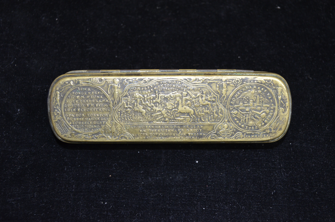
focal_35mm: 48
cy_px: 111
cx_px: 168
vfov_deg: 28.0
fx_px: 446
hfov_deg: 41.2
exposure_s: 1/60
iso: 1250
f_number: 4.8
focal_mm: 32
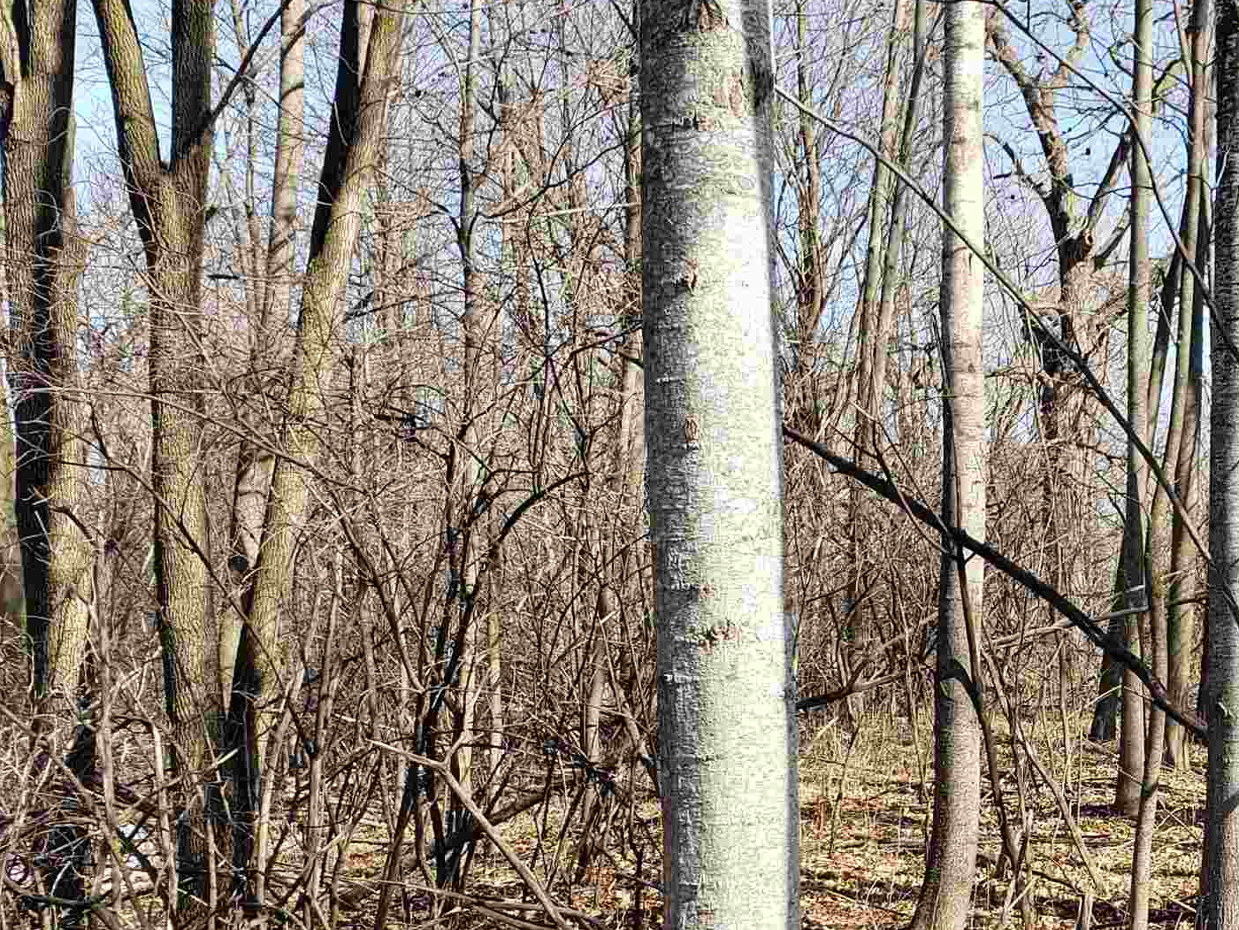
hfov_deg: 31.7
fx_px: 2040
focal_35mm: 57
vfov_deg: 25.2
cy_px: 768
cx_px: 1181
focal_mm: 4.3
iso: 50
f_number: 2.4
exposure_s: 1/591
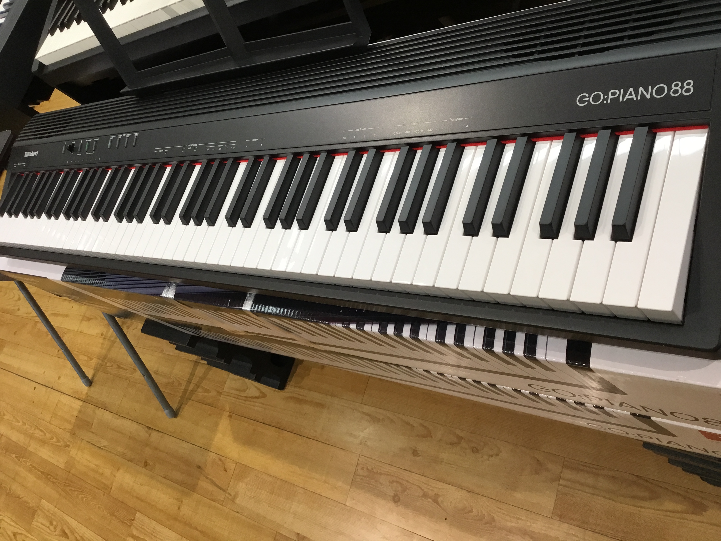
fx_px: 646
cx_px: 360
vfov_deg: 45.4
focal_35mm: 31
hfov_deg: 58.4
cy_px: 270
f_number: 2.4
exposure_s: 1/30
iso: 25
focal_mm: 3.3
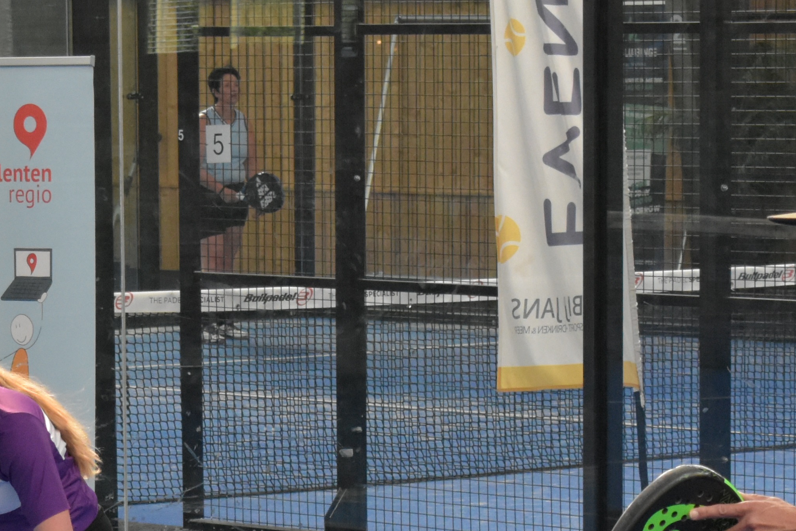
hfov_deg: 8.4
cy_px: 752
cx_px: 88
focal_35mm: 243
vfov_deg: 5.6
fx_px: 5383
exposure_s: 1/320
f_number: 10
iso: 2500
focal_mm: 55
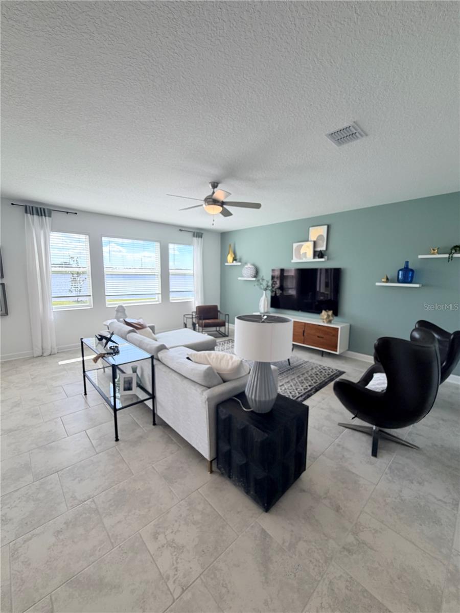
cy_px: 306
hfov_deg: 85.7
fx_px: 248
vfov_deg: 102.1
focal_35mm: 14
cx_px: 230
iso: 80
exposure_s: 1/120
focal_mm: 2.22
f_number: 2.2
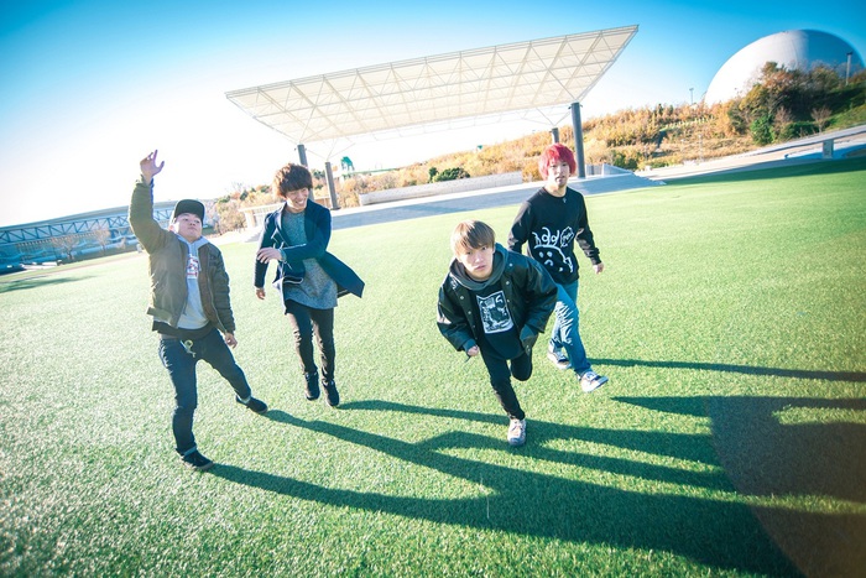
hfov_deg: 90.0
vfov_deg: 67.4
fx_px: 433
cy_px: 289
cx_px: 433
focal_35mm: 18
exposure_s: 1/800
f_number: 4
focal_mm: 18
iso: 400
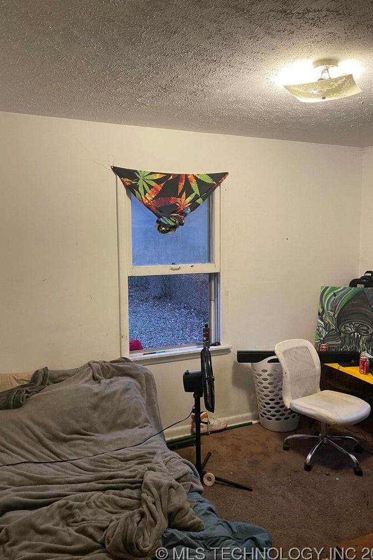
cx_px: 184
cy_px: 280
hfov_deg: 46.4
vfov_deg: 65.5
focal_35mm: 28
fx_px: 435
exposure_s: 1/60
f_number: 1.6
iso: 320
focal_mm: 4.2
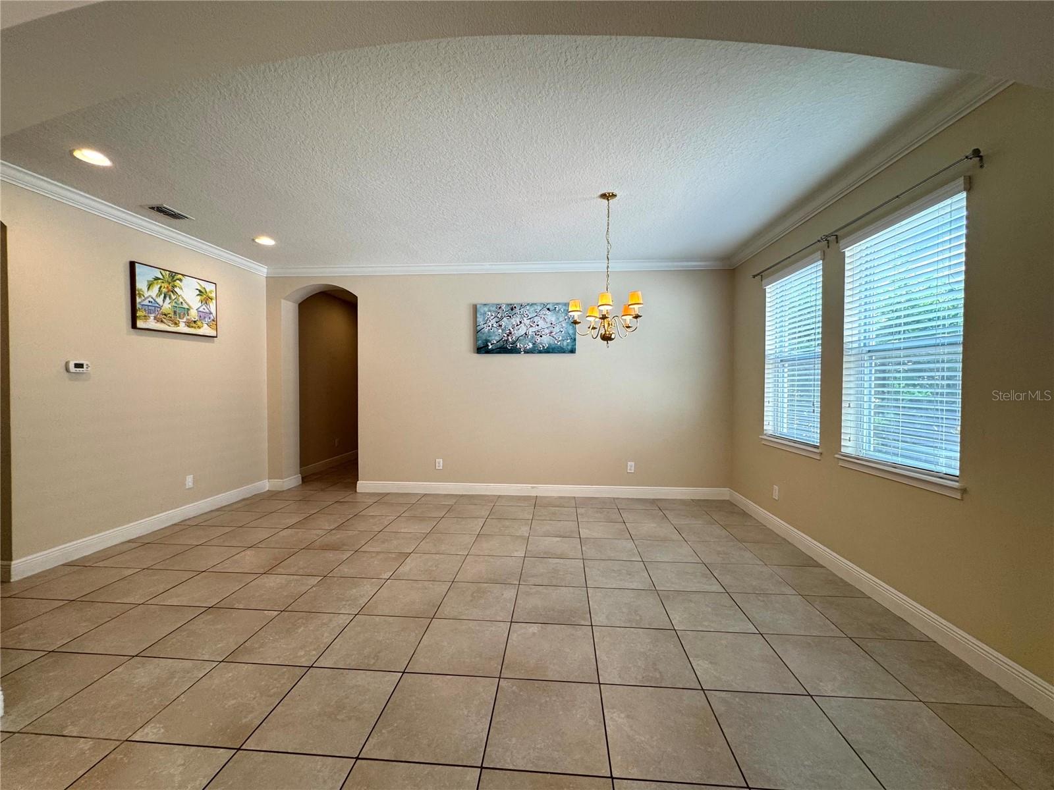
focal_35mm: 14
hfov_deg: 102.1
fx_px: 426
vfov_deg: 85.7
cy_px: 395
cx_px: 527
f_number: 2.2
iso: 125
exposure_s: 1/120
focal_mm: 2.22
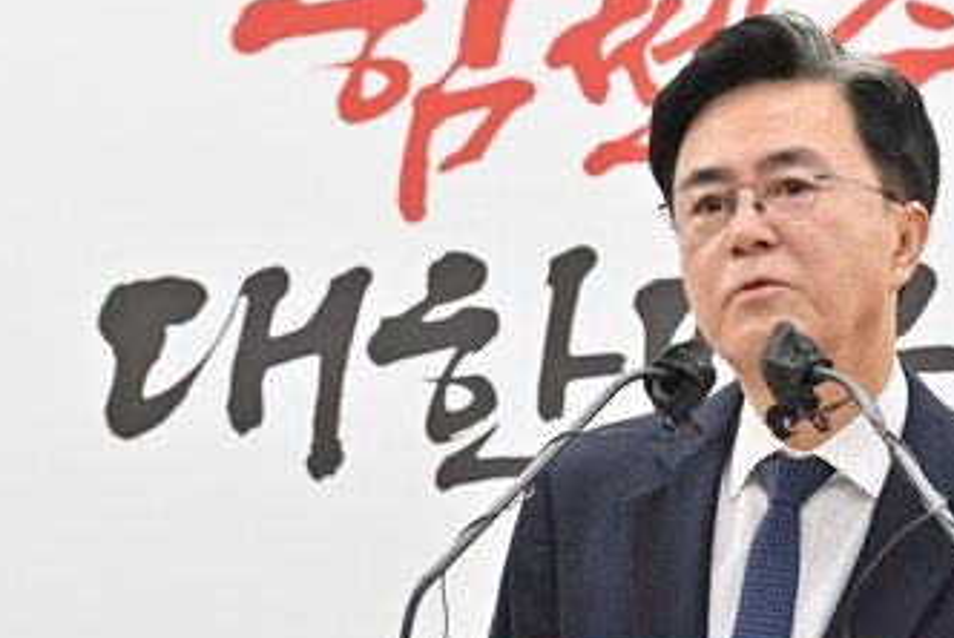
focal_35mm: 361
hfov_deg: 5.7
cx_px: 595
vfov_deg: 3.8
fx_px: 9575
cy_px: 290
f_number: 6.3
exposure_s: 1/320
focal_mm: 200
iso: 1600
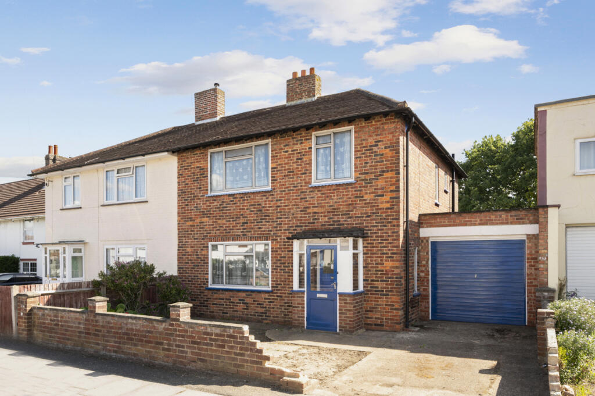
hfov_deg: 78.6
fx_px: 363
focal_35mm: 22
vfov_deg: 57.1
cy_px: 198
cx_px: 298
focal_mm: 22
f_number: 8
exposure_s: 1/160
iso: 200
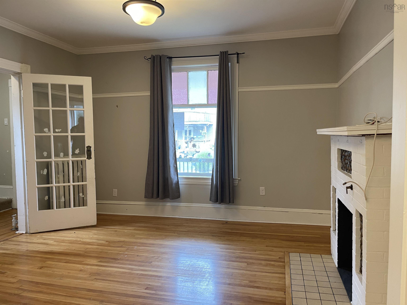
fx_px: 294
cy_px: 152
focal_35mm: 25
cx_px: 204
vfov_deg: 54.9
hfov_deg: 69.4
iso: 160
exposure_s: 1/60
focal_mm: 5.1
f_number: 1.6
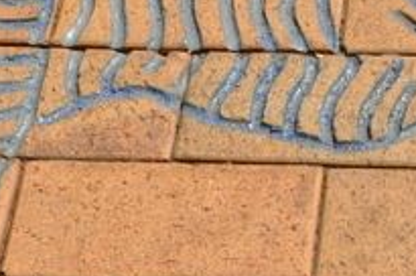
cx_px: 434
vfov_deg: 7.0
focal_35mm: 195
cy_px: 132
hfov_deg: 10.5
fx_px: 2250
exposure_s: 1/200
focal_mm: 26
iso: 200
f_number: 14
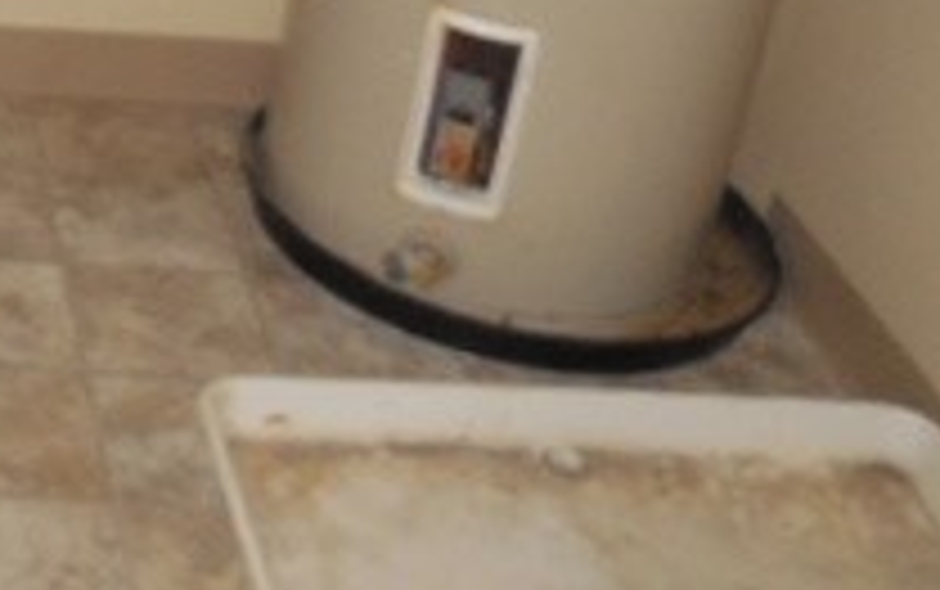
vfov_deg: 15.5
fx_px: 2077
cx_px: -382
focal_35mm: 81
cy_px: -131
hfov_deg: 22.1
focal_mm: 4.5
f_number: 3.1
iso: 280
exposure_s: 1/25
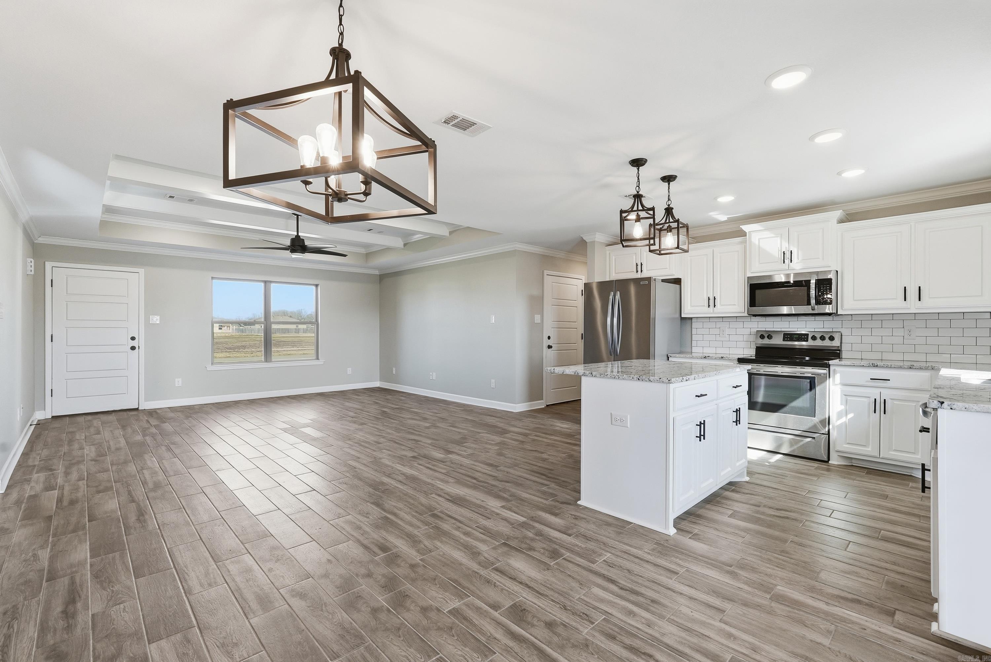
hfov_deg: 96.7
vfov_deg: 73.8
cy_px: 331
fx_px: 441
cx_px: 496
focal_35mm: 16
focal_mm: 16
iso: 250
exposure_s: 1/125
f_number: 9
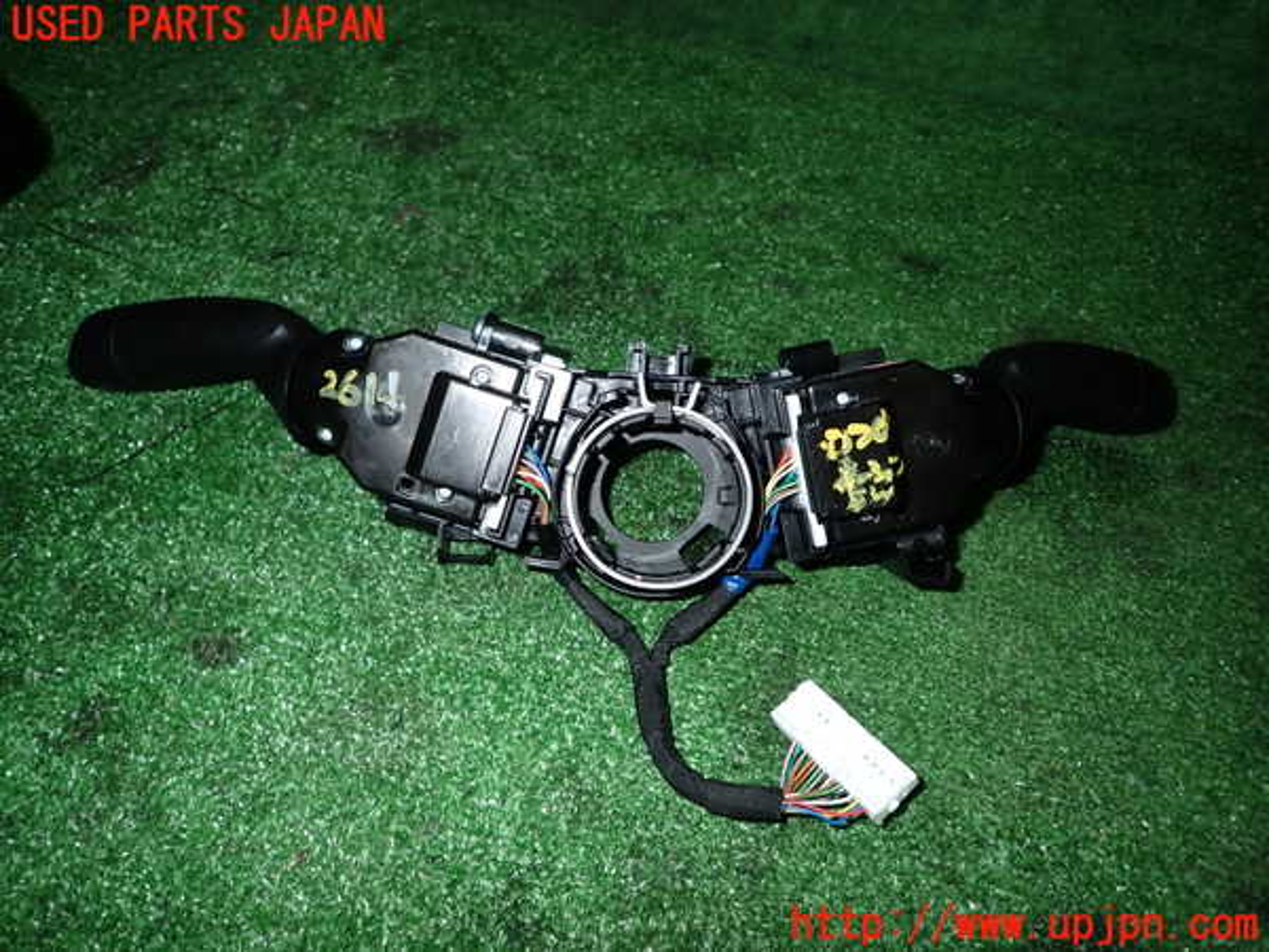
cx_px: 634
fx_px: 916
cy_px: 476
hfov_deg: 69.4
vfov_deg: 54.9
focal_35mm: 25
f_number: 5.6
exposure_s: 1/30
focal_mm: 4.5
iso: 200
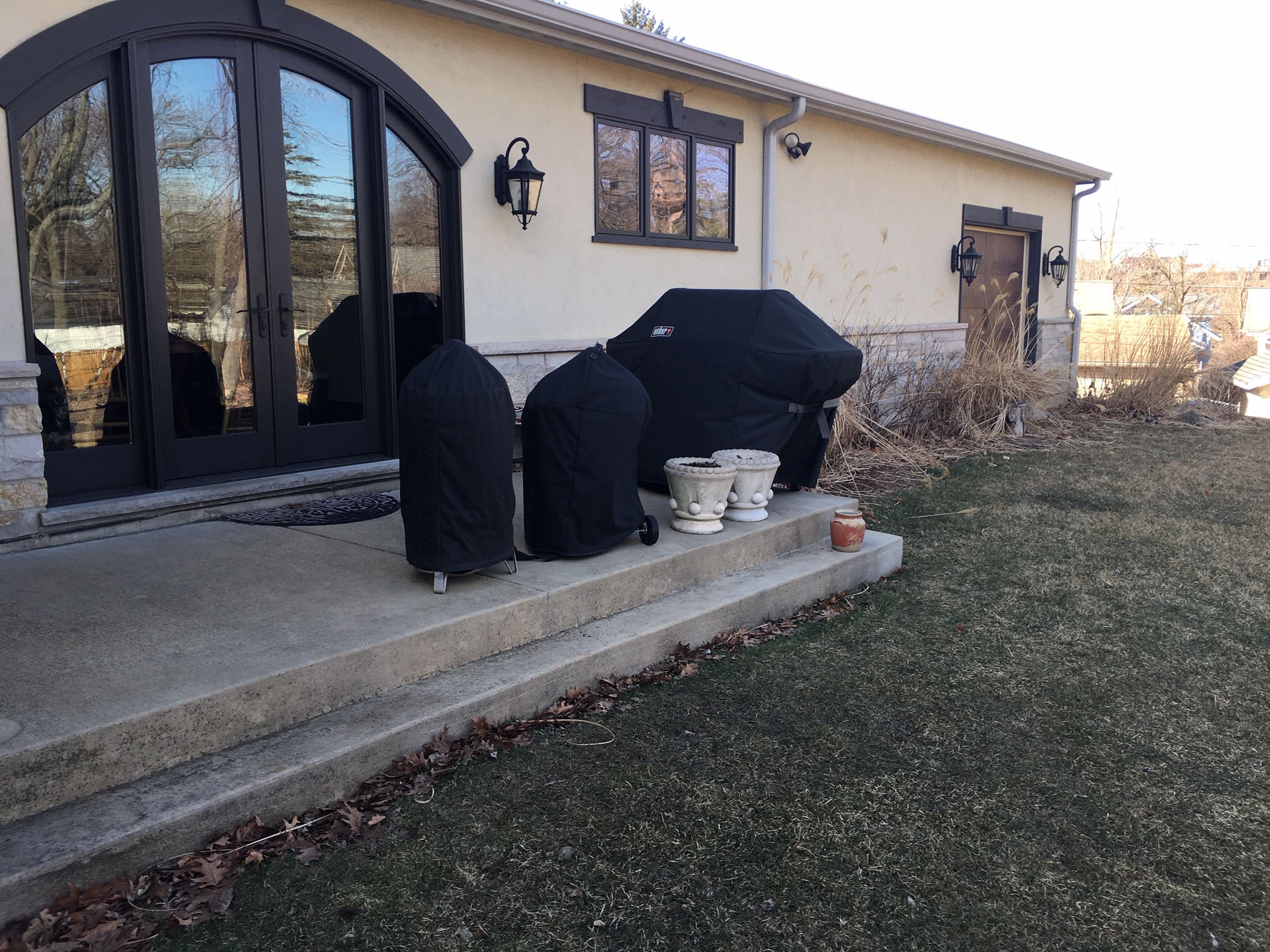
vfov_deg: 48.2
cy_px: 476
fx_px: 1064
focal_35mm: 29
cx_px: 635
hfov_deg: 61.7
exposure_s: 1/190
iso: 25
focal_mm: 4.15
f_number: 2.2
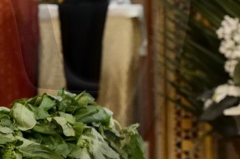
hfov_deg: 13.7
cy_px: -29
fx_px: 945
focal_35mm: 142
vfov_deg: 9.5
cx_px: -111
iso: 1600
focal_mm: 29
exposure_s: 1/30
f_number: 5
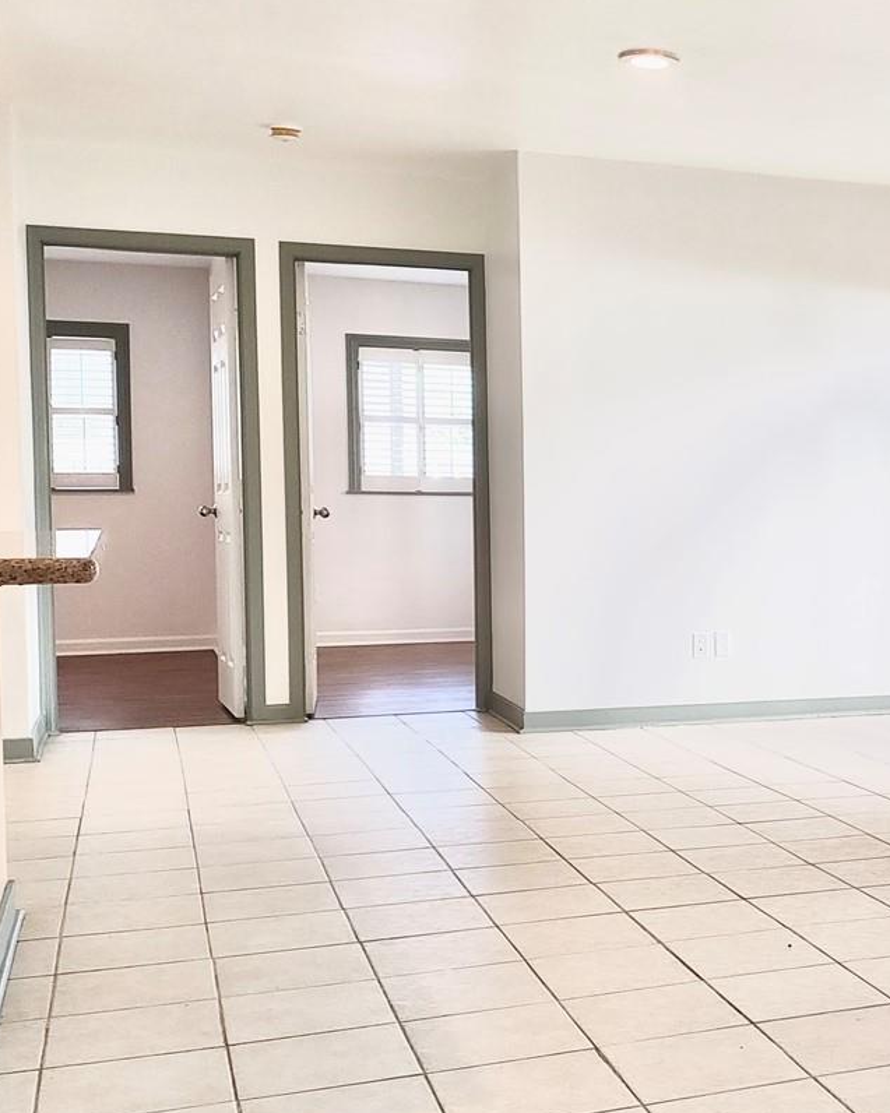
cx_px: 907
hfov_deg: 28.7
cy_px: 584
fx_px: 1614
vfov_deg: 38.1
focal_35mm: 49
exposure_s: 1/120
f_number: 1.7
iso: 434
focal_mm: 4.71
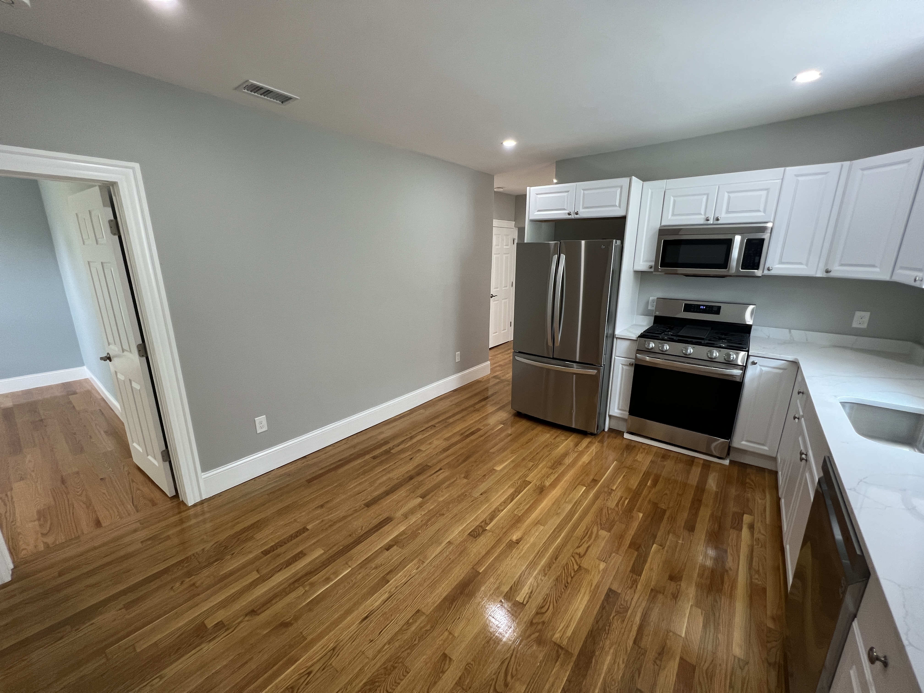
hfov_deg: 106.2
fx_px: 347
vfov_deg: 89.9
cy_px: 346
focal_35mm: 13
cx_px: 462
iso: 125
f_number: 1.8
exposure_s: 1/60
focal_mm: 1.57
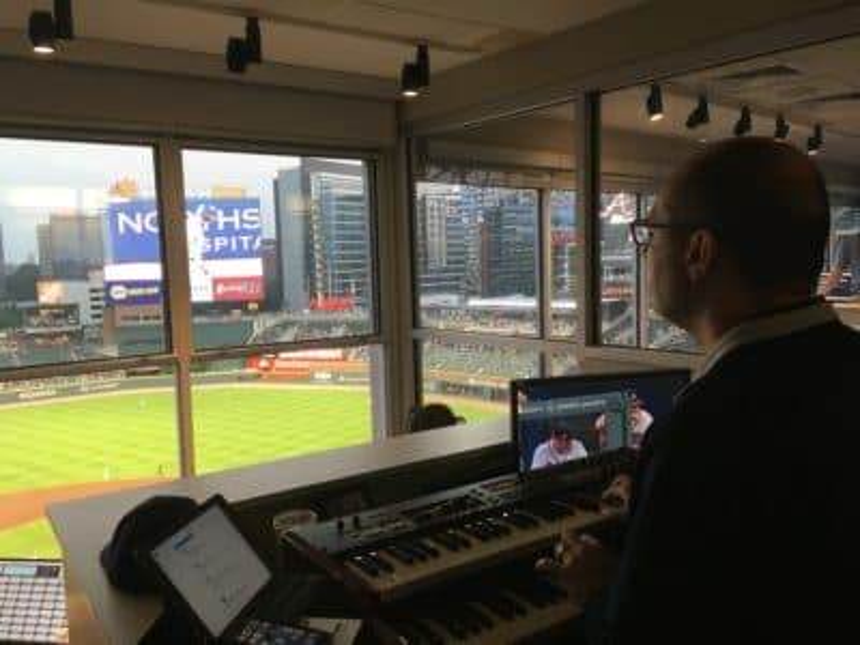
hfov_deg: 61.7
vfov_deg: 48.2
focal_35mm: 29
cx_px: 430
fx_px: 720
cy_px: 322
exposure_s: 1/30
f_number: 2.2
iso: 40
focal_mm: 4.15
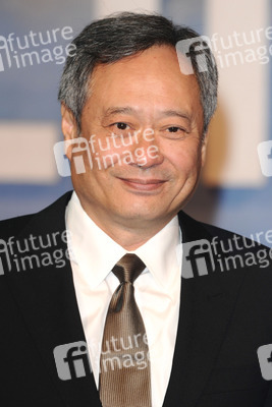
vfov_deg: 7.8
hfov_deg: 5.2
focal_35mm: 262
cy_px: 204
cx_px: 136
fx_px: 2972
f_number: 4.5
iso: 320
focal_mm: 175
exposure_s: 1/200
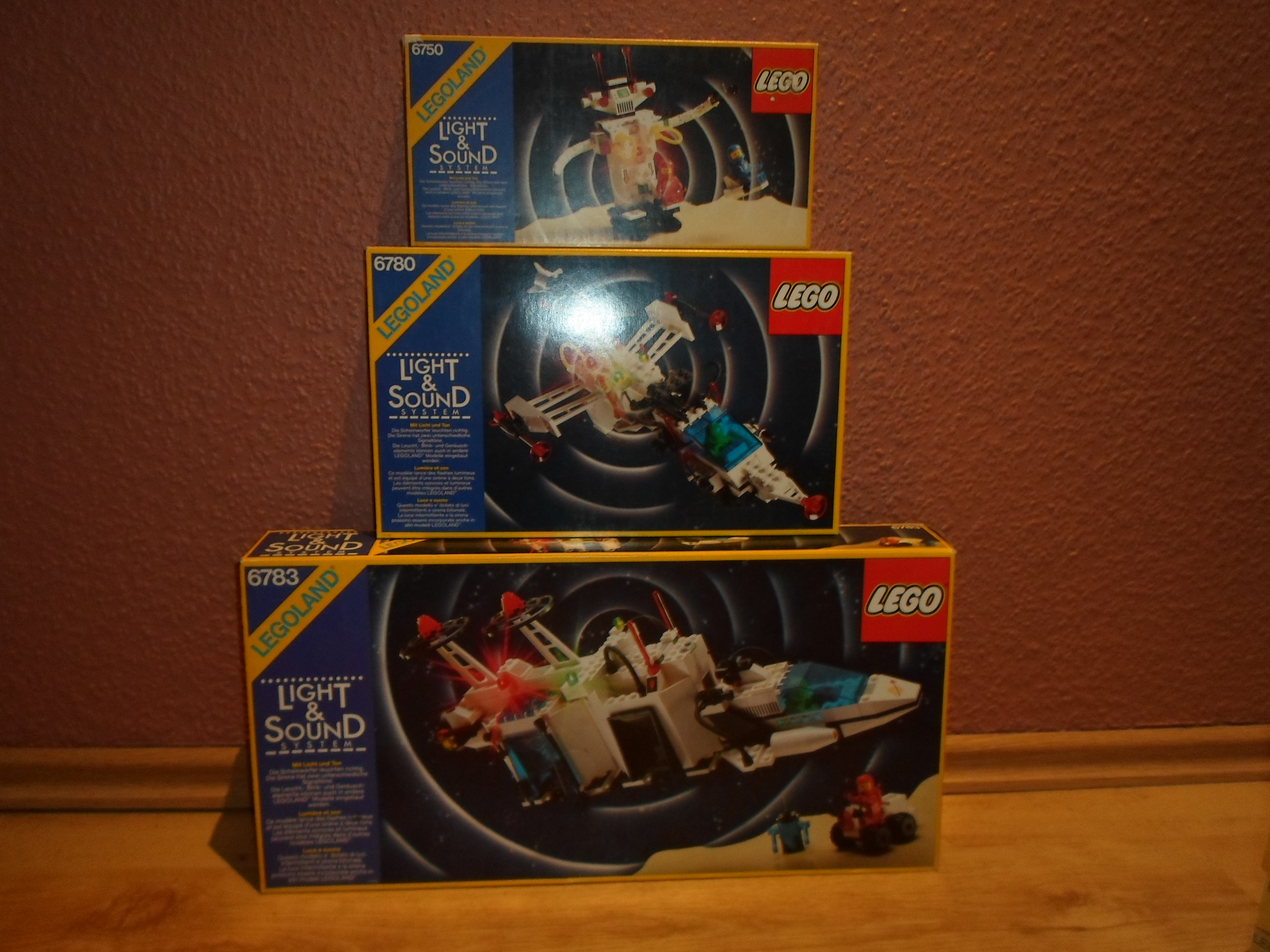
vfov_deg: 54.9
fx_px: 917
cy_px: 476
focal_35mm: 25
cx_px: 635
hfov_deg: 69.4
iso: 400
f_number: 2.5
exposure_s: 1/8
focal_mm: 4.5
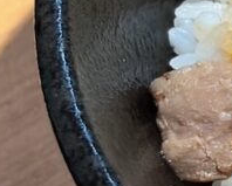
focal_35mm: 262
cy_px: 25
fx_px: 1802
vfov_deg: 5.9
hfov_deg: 6.9
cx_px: 568
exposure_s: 1/50
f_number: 1.6
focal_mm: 5.96
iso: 32
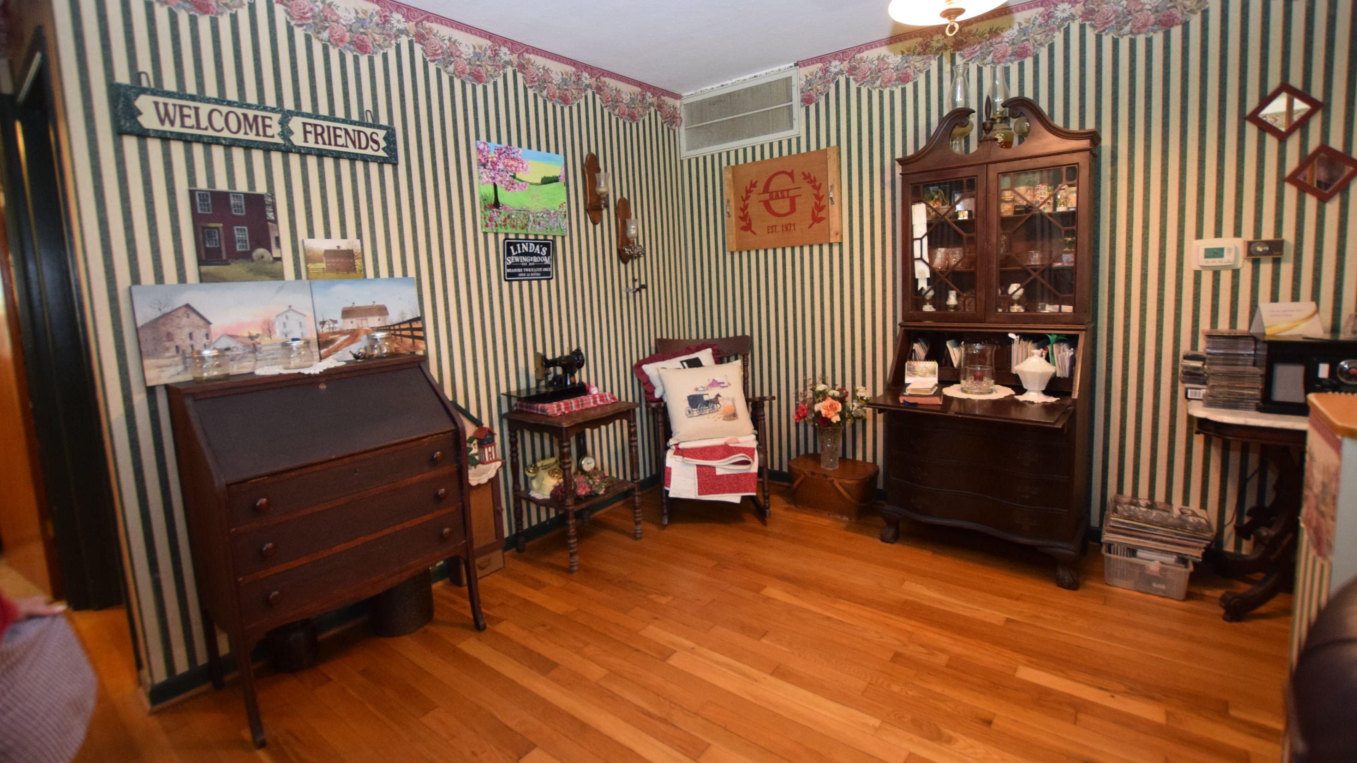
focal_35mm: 16
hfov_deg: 99.4
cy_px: 345
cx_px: 668
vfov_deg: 66.9
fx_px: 576
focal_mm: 10
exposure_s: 1/60
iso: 1800
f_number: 3.5
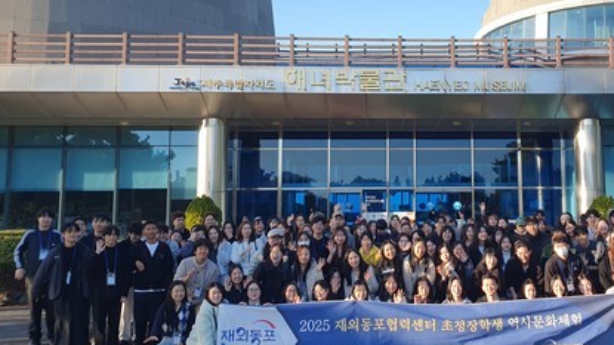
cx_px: 425
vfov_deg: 28.9
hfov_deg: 48.3
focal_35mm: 41
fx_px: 667
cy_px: 144
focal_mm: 4.32
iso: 50
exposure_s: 1/956
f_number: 2.4
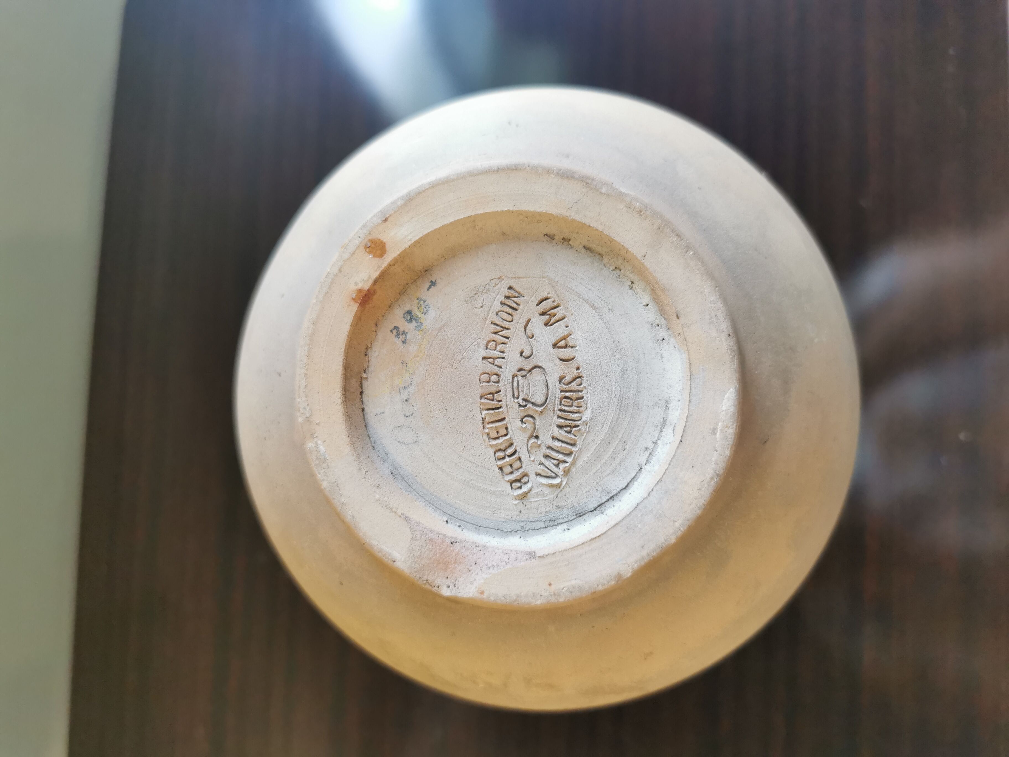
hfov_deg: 65.3
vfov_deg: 51.4
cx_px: 504
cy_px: 378
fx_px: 787
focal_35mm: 27
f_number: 1.6
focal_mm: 5.56
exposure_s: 1/100
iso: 200
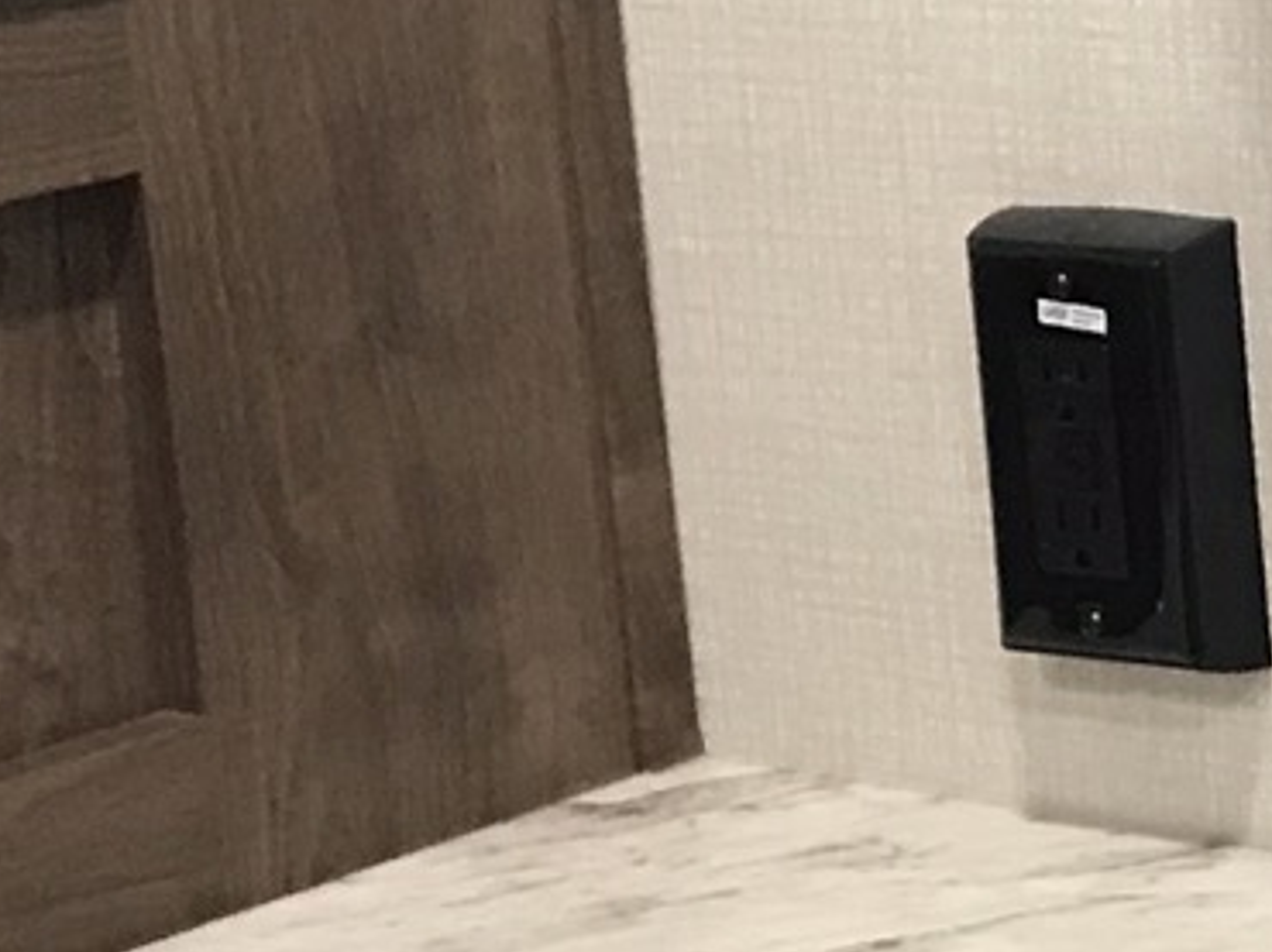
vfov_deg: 9.6
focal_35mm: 155
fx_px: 5692
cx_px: 1540
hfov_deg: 12.4
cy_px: 488
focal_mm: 3.99
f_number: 1.8
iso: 64
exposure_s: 1/15
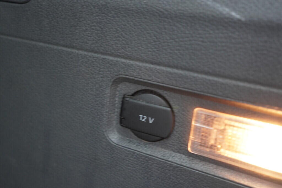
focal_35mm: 36
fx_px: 282
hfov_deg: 53.1
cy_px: 94
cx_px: 141
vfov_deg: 36.9
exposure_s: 1/40
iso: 640
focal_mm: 24
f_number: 2.8
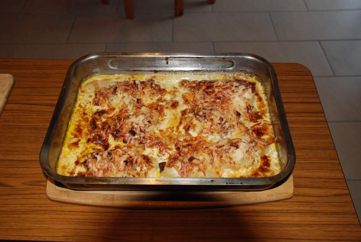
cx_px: 180
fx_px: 331
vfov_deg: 40.1
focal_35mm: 33
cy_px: 121
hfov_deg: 57.2
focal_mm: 22
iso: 400
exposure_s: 1/60
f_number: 4
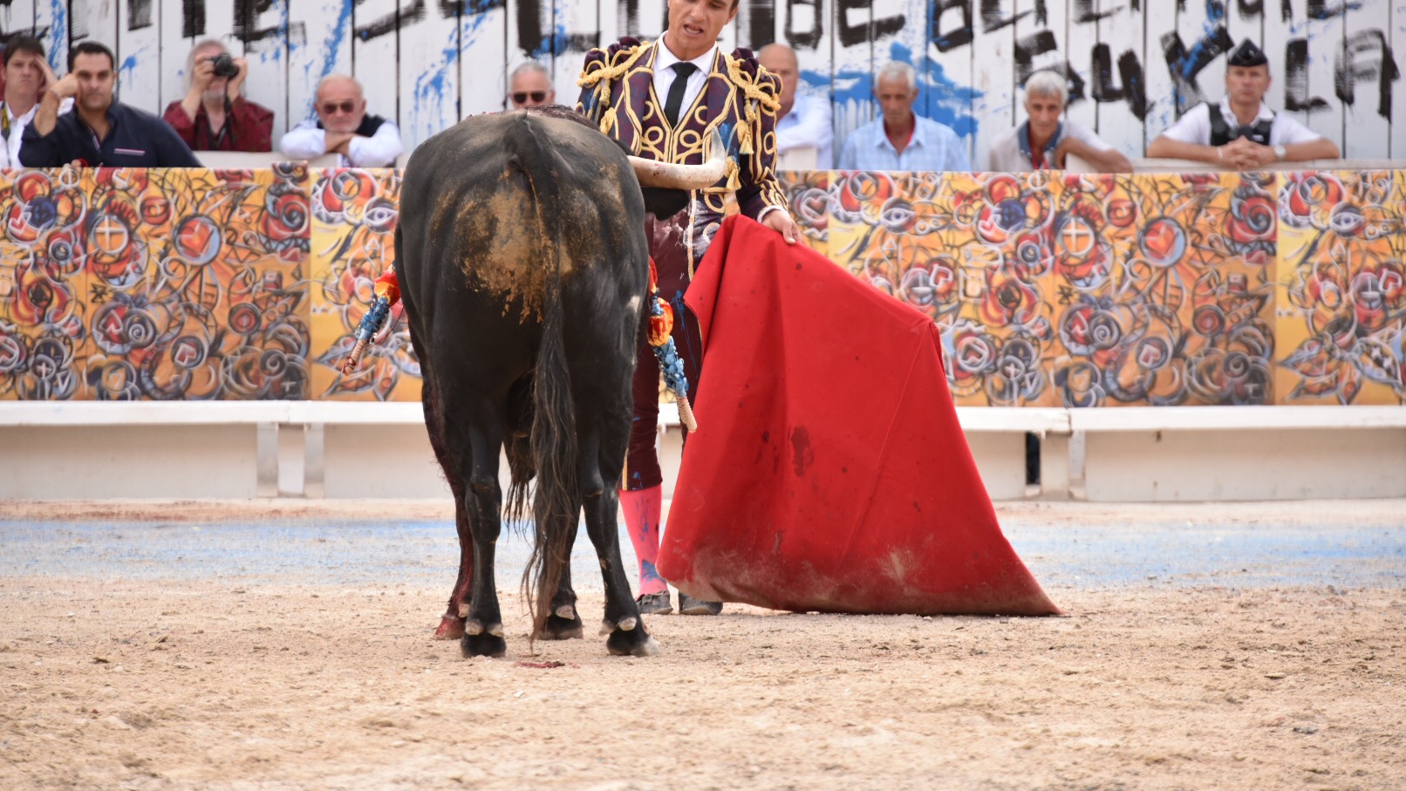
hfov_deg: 9.8
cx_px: 705
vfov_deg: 5.5
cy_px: 322
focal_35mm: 221
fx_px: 8240
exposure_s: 1/320
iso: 1250
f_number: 5.6
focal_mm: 210
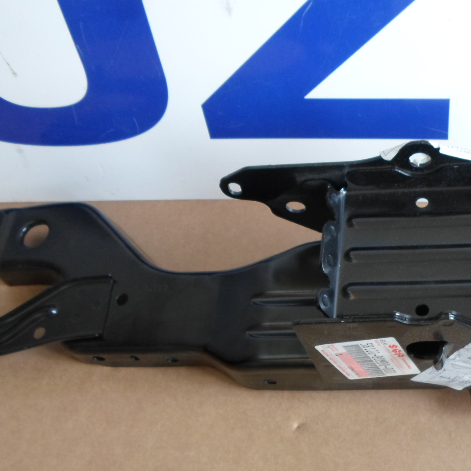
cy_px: 222
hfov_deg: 38.3
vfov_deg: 40.0
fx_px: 647
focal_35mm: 42
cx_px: 389
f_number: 2.5
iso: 80
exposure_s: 1/45
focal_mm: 4.5
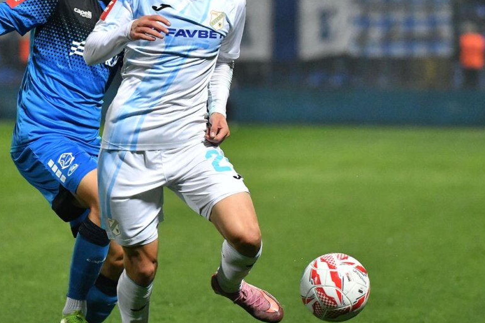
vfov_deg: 4.2
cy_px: 135
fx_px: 4379
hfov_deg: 6.3
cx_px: 186
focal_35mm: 325
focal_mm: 200
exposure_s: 1/1600
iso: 6400
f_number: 4
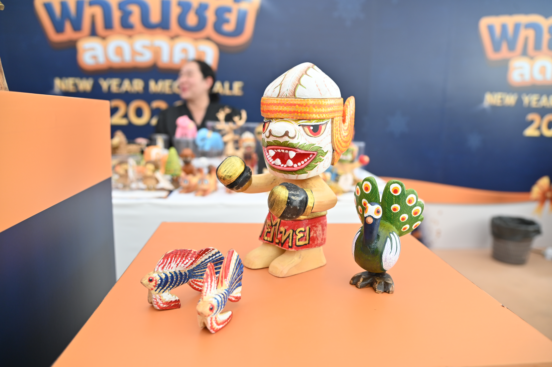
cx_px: 276
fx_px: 414
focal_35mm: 27
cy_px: 184
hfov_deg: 67.4
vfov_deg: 47.9
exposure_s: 1/250
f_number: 4
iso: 500
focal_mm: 27
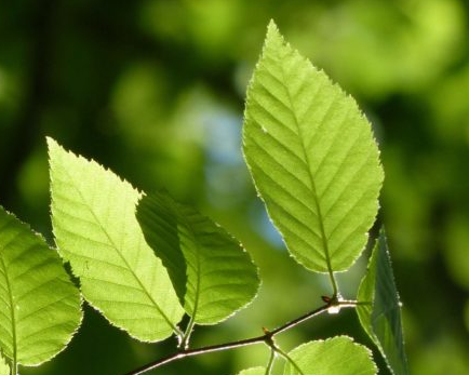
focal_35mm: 1275
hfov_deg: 1.5
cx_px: 4
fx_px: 17694
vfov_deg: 1.2
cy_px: 353
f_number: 4
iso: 160
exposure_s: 1/640
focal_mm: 99.5
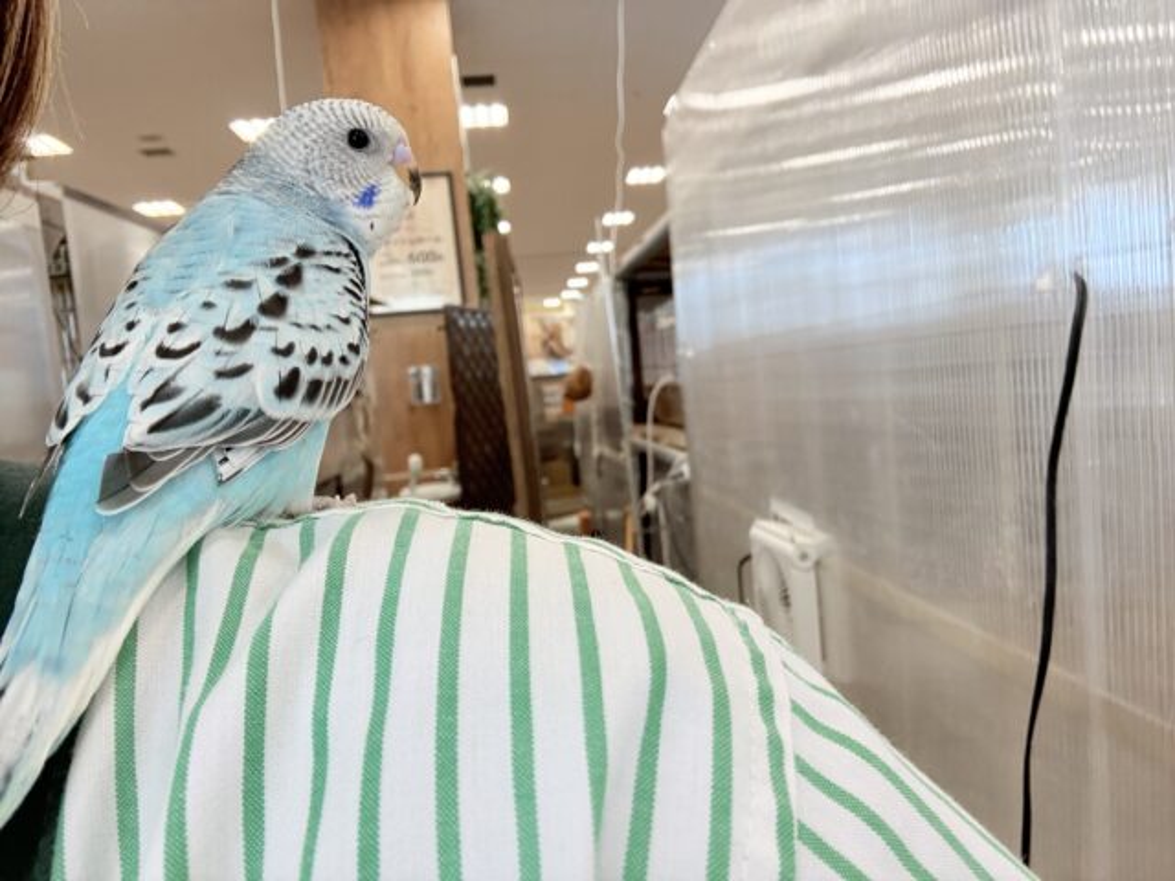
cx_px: 588
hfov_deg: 73.9
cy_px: 440
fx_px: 781
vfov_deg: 58.9
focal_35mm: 23
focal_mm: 2.69
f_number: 1.9
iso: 100
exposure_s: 1/100
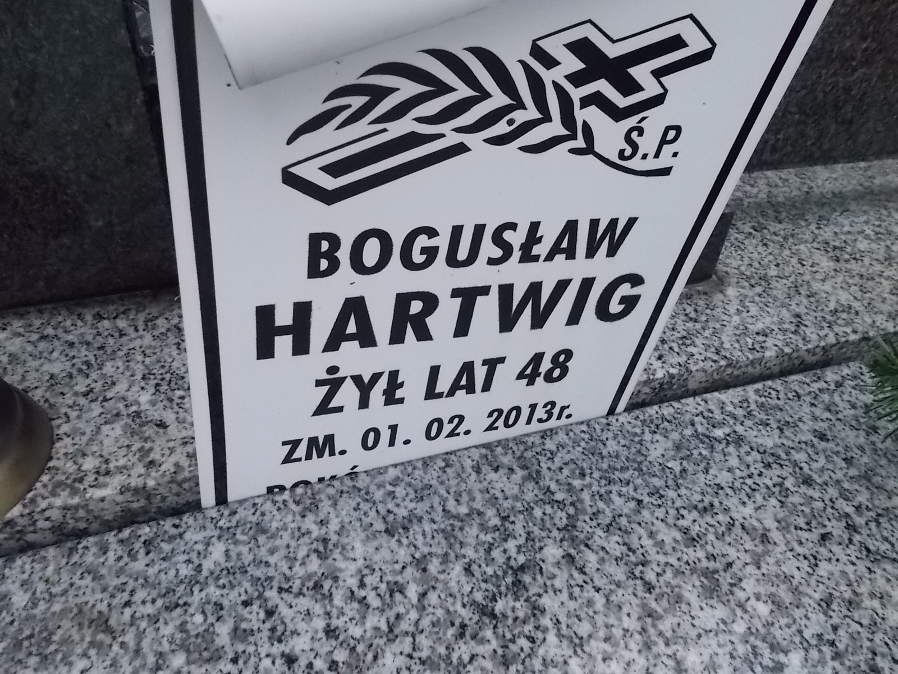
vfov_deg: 53.1
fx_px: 674
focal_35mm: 26
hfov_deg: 67.3
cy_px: 337
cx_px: 449
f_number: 8
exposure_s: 1/500
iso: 400
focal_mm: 4.6
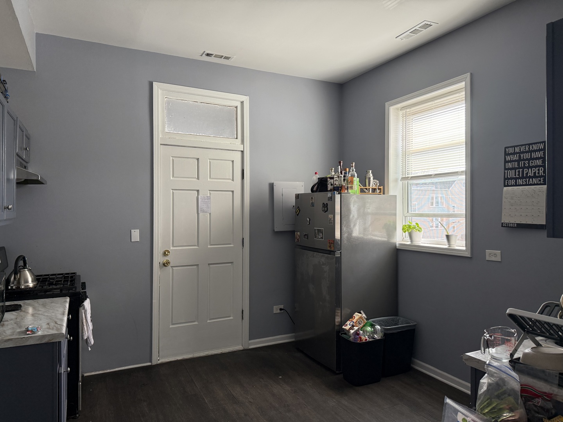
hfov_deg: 71.6
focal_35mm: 24
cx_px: 282
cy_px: 211
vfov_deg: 56.8
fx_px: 390
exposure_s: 1/155
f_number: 1.78
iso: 200
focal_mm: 6.76
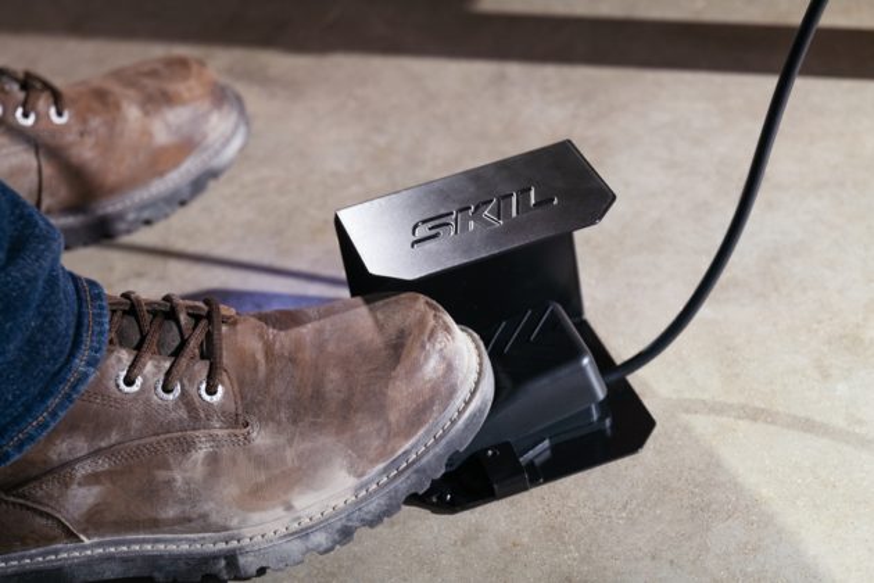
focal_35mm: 76
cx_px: 437
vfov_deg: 17.9
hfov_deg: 26.7
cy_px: 292
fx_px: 1845
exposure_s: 1/160
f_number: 5.6
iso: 1600
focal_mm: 76
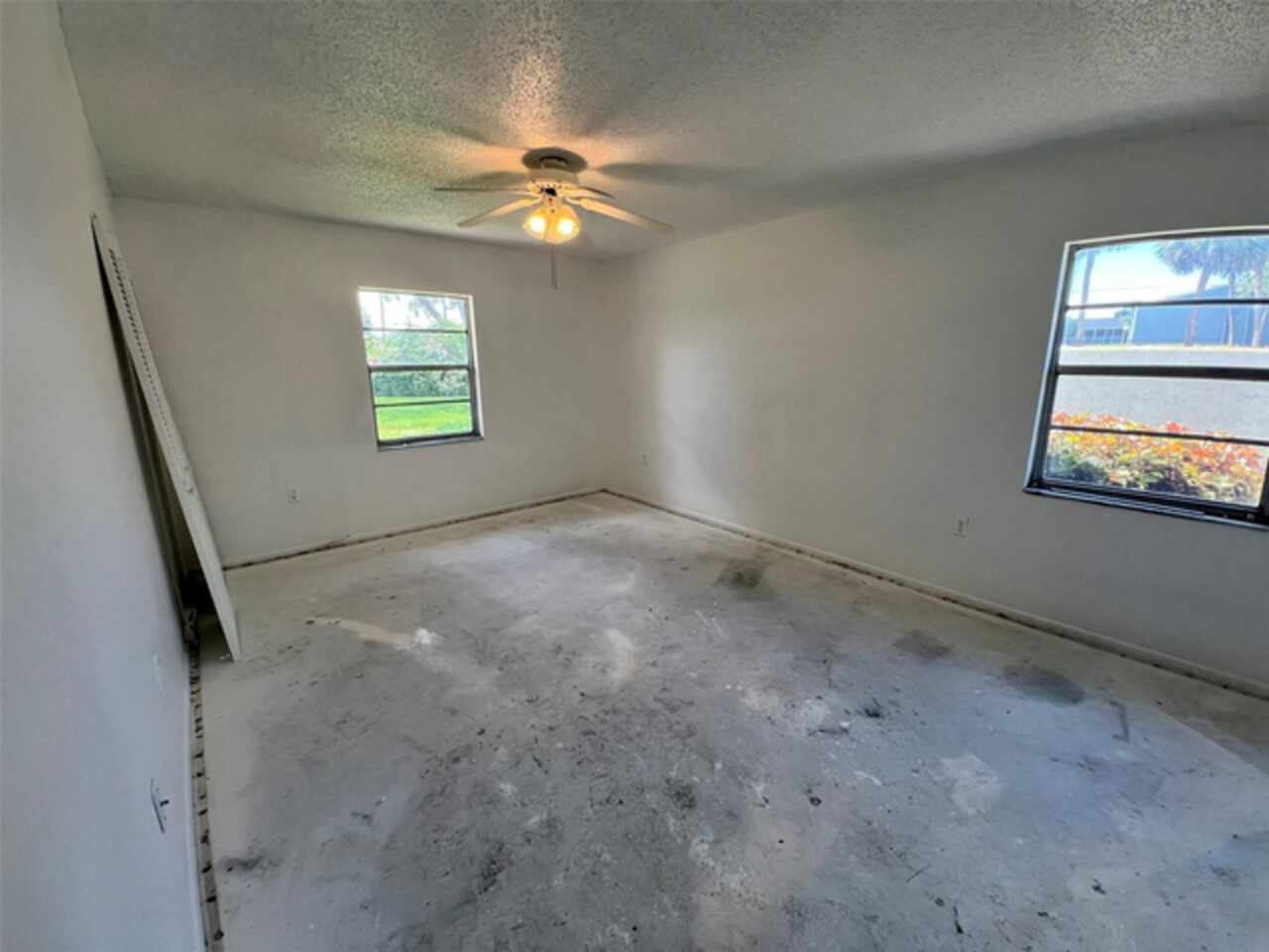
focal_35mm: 13
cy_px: 476
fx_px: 477
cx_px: 634
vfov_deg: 89.9
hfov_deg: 106.2
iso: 64
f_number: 1.8
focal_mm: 1.57
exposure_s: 1/120
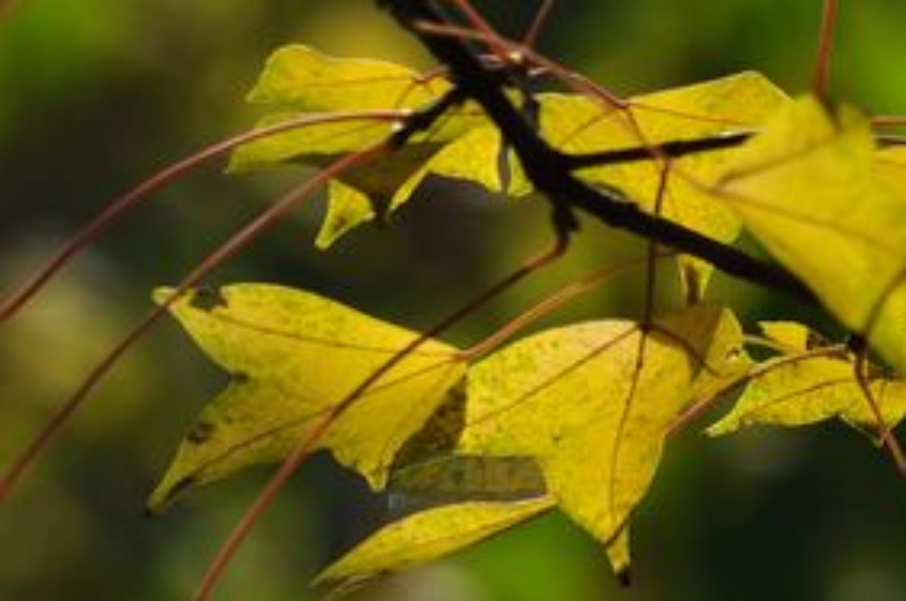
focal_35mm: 1006
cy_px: 542
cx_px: 916
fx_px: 25274
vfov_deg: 1.4
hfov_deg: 2.1
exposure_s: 1/200
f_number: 11
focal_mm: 270
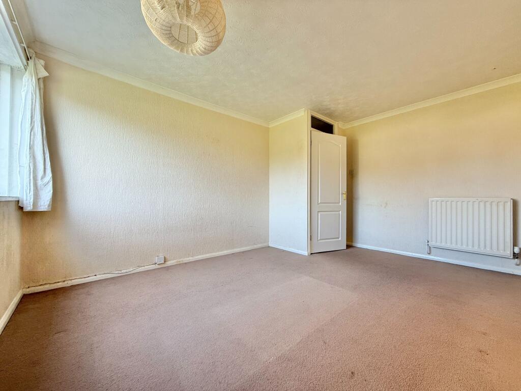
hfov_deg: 102.1
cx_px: 260
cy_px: 196
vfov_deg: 85.7
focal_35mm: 14
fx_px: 211
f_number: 2.2
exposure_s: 1/99
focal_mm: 2.22
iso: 125
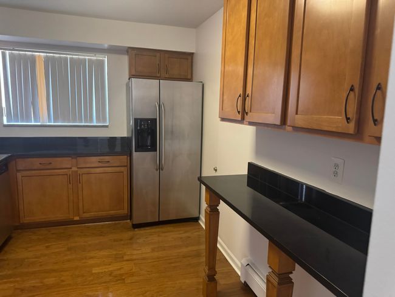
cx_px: 198
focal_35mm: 24
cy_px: 148
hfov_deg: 71.6
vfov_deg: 56.8
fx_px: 274
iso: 800
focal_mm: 6.76
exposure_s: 1/40
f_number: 1.78
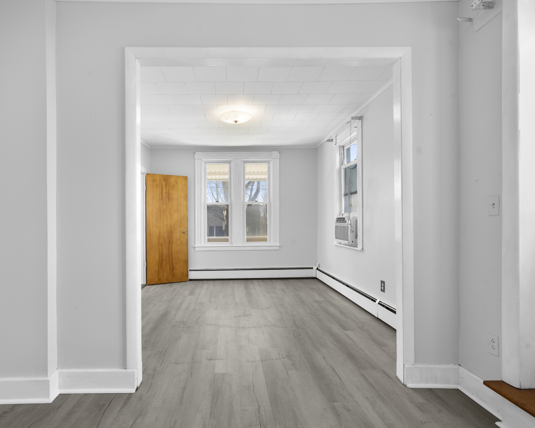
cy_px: 223
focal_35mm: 19
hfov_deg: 83.0
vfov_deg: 70.8
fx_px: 301
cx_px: 238
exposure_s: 1/1.25
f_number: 9
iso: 250
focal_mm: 16
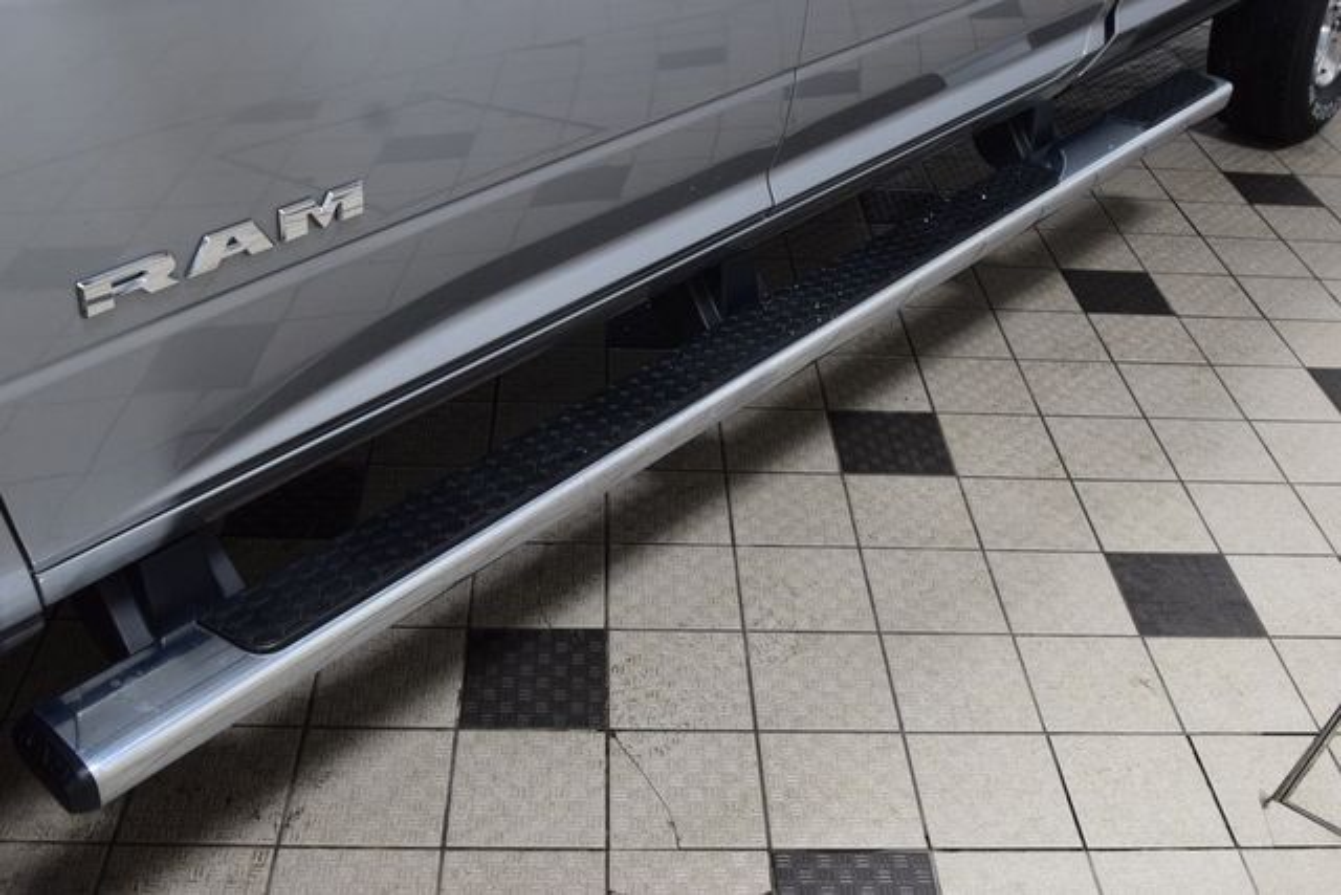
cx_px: 670
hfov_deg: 53.1
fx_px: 1341
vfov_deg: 36.9
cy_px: 448
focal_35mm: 36
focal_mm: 24
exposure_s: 1/15
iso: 640
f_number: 6.3
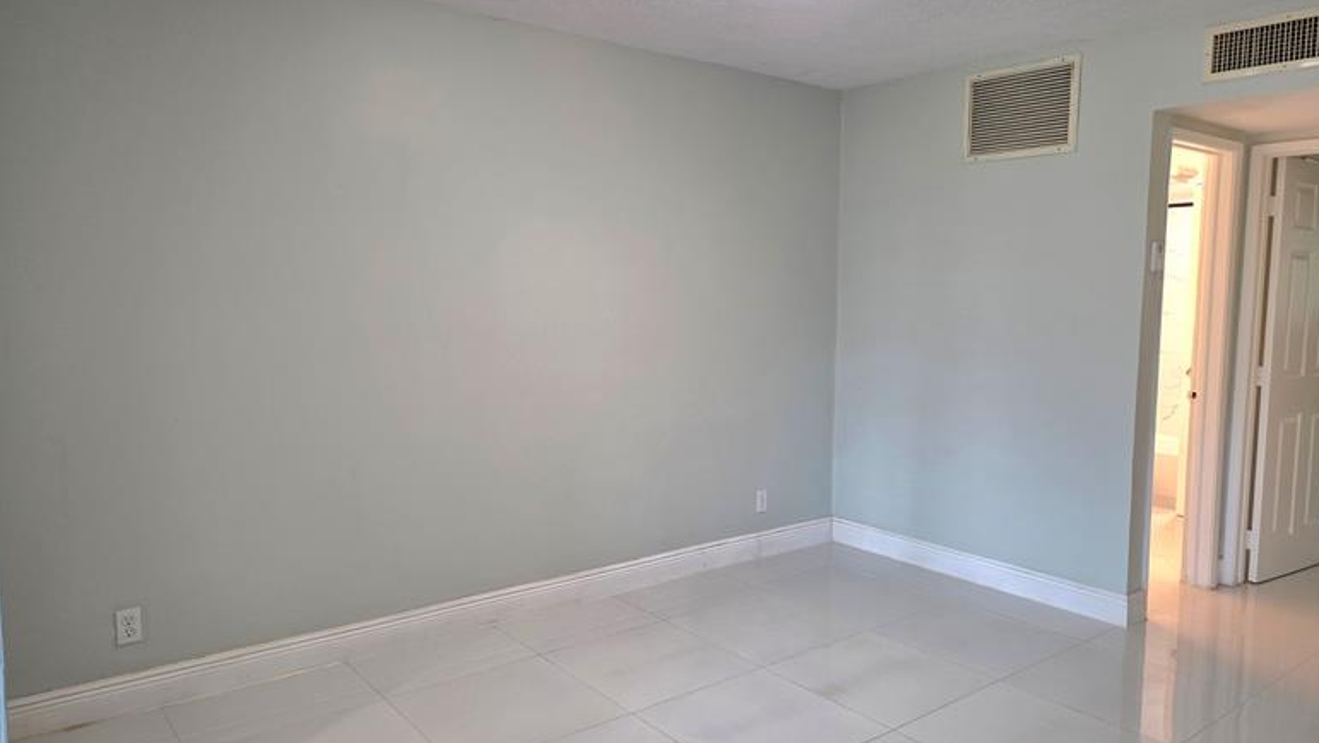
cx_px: 657
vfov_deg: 44.4
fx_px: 909
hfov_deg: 71.9
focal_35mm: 26
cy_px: 370
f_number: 1.8
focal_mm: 5.4
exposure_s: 1/120
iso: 200
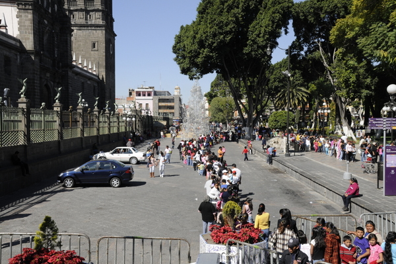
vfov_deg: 36.8
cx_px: 198
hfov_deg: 53.2
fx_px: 396
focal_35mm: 36
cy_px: 132
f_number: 10
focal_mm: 24
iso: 320
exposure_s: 1/400
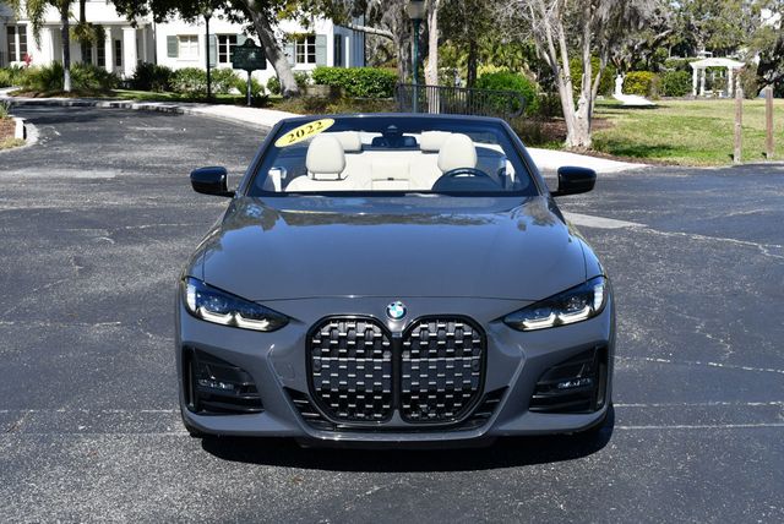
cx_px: 392
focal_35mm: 58
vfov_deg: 23.4
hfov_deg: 34.5
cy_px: 262
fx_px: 1264
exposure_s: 1/250
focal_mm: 29
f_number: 8
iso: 125
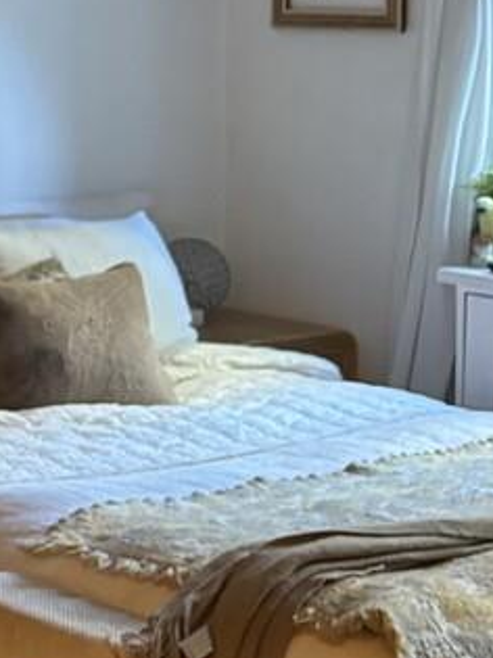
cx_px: -468
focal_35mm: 110
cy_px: 43
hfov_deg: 12.1
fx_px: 2090
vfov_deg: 17.6
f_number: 1.6
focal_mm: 5.96
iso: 640
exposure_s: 1/40
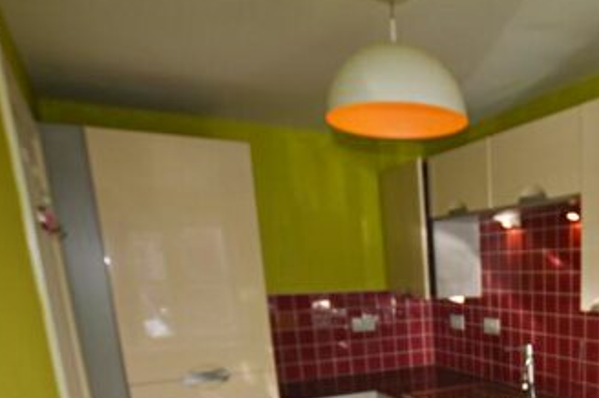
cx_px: 539
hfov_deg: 51.8
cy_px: 413
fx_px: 532
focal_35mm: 32
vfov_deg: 36.2
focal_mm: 10
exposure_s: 1/125
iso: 125
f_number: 4
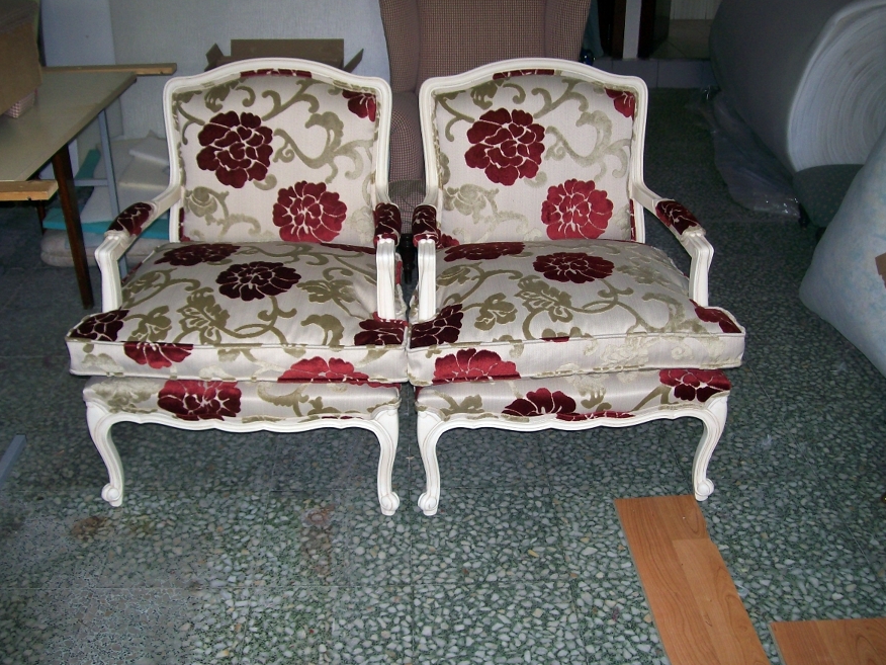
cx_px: 449
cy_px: 335
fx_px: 947
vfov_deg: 38.7
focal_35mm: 37
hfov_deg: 50.1
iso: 80
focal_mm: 6
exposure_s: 1/64
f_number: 2.7
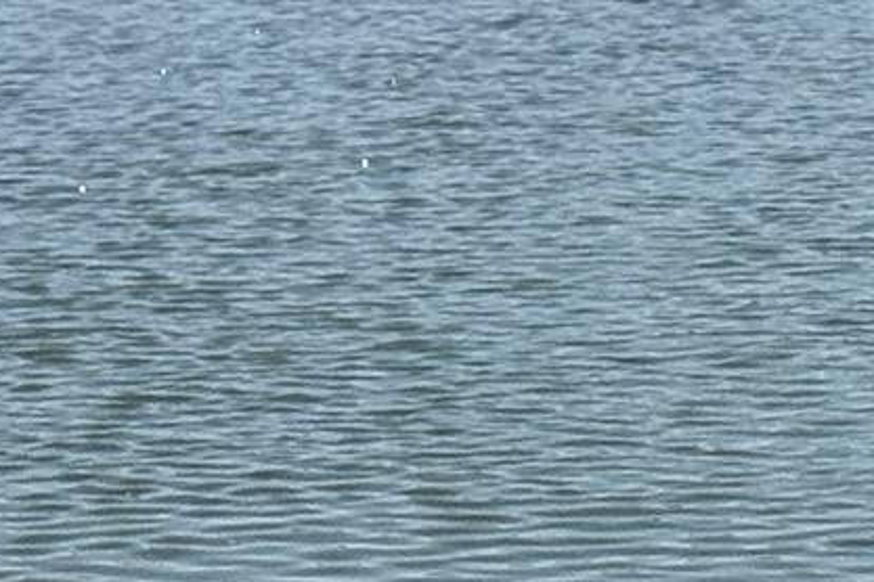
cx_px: 1327
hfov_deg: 8.2
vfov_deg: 5.6
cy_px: 100
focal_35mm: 245
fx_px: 5948
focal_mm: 6.76
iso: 64
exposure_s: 1/11364
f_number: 1.78
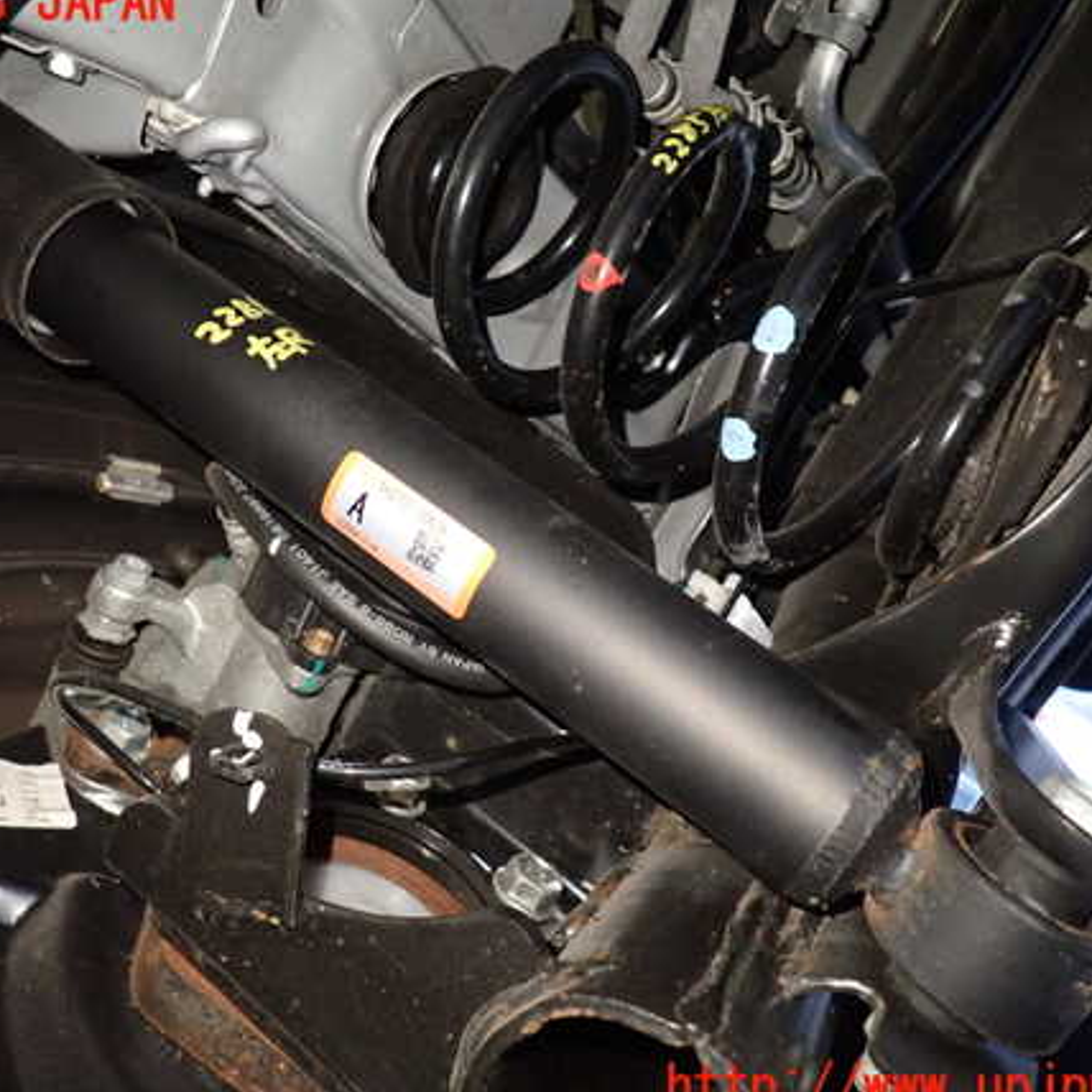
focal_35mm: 31
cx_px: 477
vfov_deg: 52.5
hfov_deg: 52.4
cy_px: 546
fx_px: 1106
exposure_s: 1/15
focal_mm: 4.5
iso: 800
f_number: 2
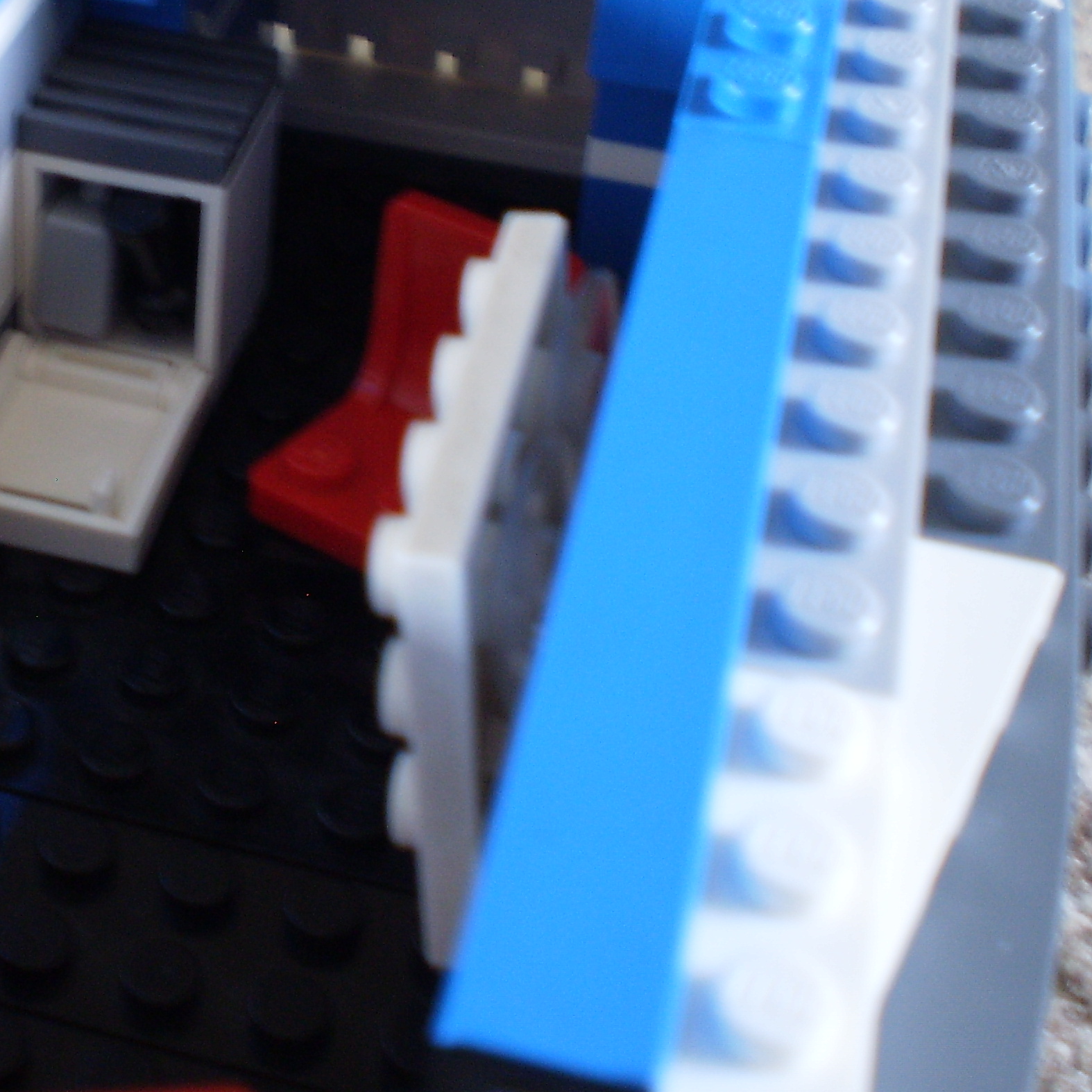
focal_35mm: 66
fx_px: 2356
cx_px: 133
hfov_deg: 25.4
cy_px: 271
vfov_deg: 25.8
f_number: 3.1
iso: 125
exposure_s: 1/5
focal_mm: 6.3
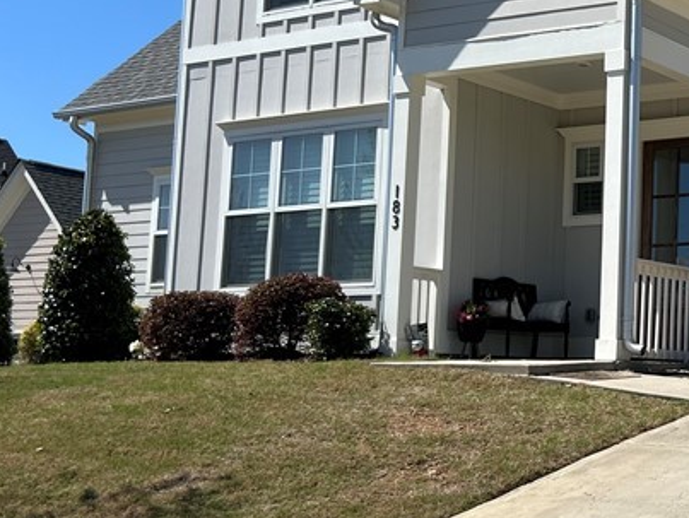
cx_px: 763
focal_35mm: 66
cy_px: 234
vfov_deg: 22.3
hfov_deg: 26.9
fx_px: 1315
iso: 50
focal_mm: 5.7
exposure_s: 1/5076
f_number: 1.5
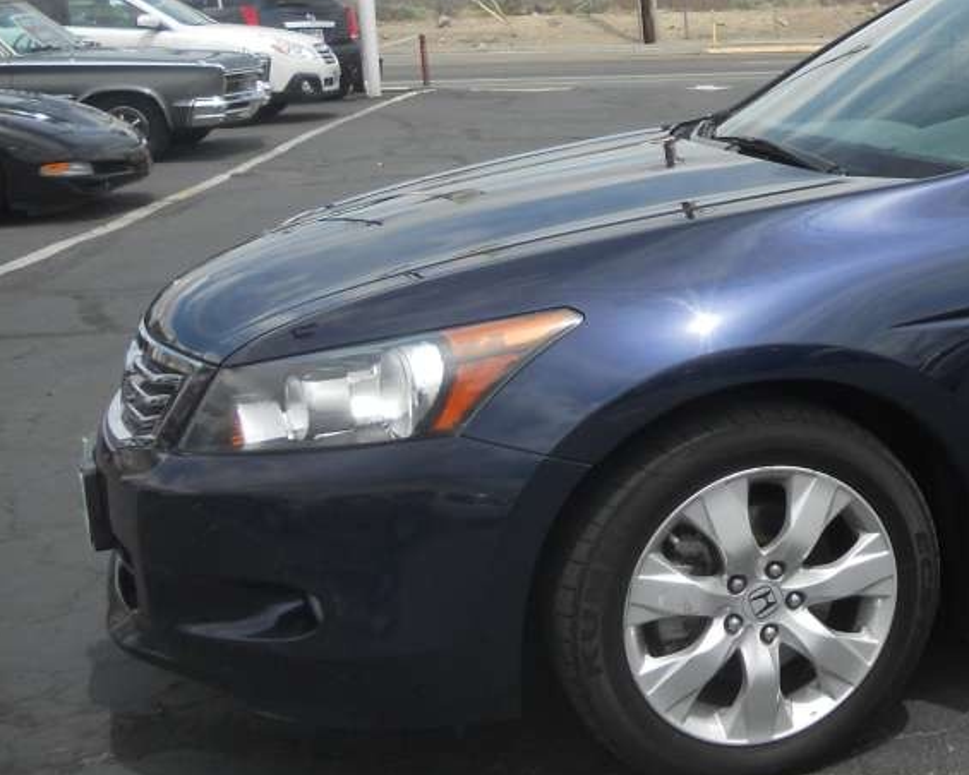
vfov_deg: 26.8
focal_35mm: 56
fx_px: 1606
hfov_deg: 30.6
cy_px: 194
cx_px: 1015
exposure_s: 1/800
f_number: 3.2
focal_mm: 4.9
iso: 80
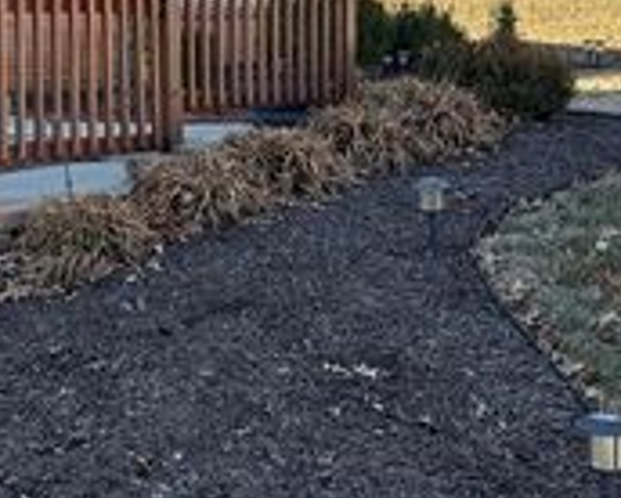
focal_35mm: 68
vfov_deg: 22.2
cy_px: 92
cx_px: -4
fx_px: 1251
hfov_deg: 26.4
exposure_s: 1/900
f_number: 1.78
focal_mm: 6.76
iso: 80
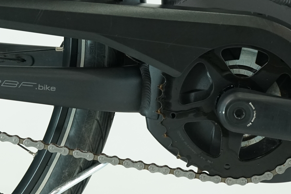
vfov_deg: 12.8
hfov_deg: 19.0
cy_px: 89
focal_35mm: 107
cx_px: 76
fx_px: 865
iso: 1600
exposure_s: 1/200
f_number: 5.6
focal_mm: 40
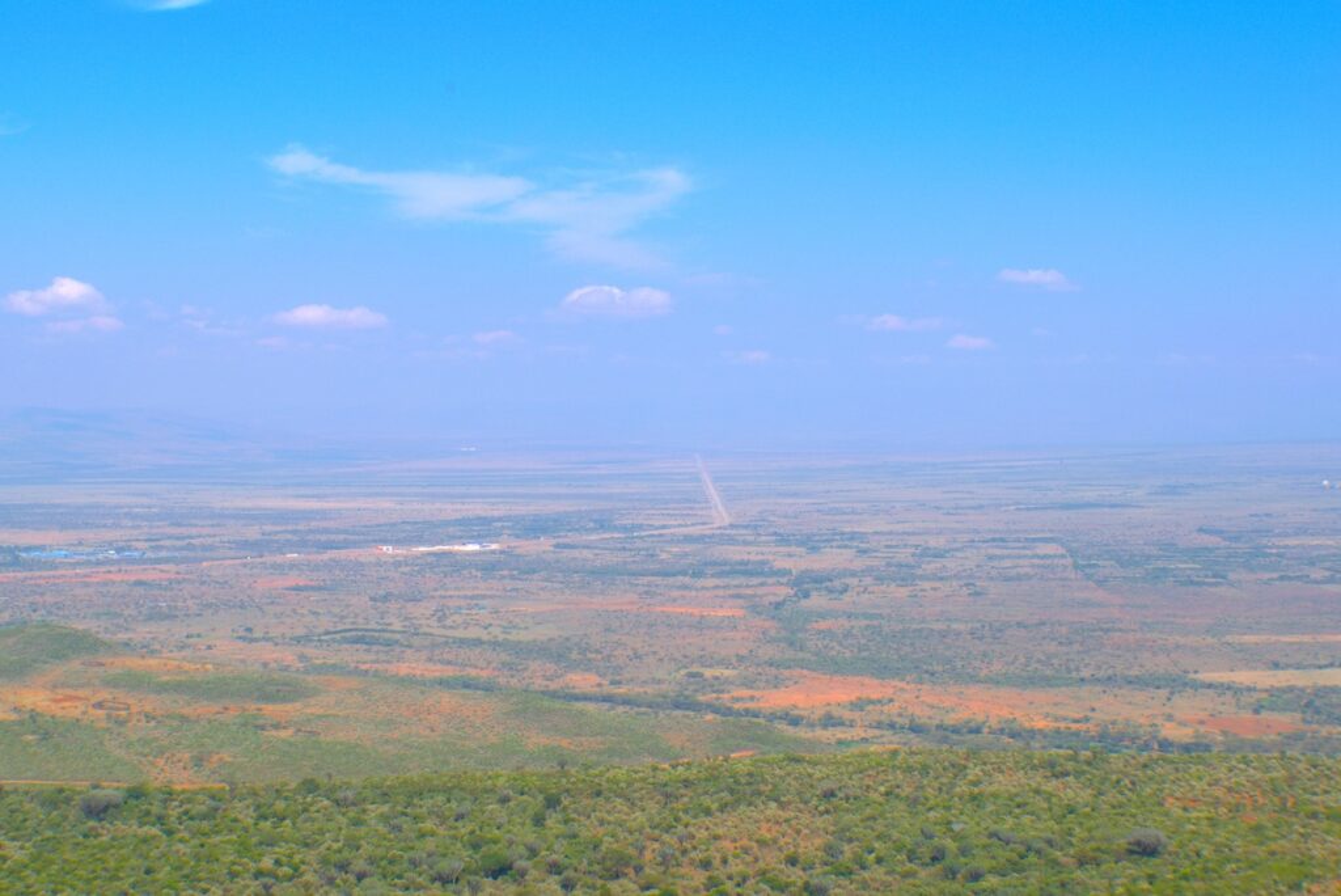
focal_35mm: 82
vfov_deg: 16.6
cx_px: 670
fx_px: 3075
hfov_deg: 24.6
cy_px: 448
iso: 100
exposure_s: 1/60
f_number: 18
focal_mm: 55
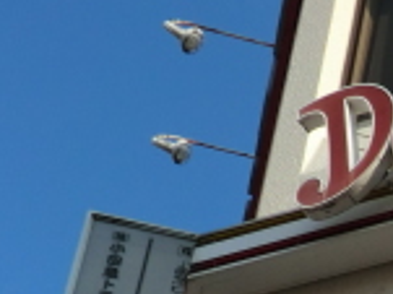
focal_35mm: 144
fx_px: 1634
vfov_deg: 9.9
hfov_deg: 12.4
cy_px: 461
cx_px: 734
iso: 80
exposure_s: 1/200
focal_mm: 6.1
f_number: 8.4
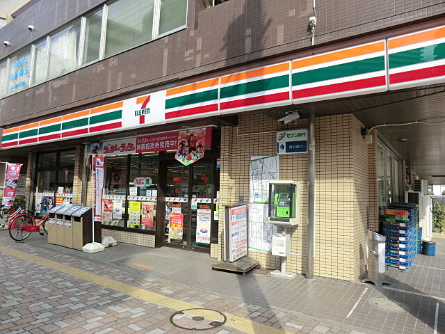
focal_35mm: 24
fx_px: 309
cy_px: 167
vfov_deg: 56.8
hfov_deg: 71.6
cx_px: 222
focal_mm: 4.3
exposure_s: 1/320
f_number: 3.2
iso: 80
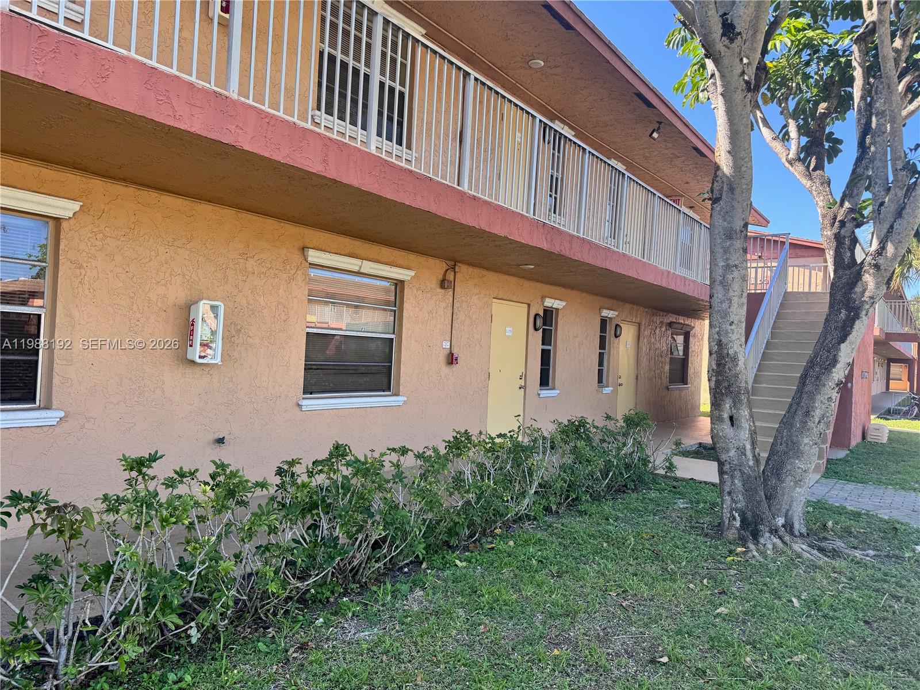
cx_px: 460
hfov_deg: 71.6
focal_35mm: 24
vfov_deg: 56.8
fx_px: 638
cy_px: 345
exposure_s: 1/464
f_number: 1.78
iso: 80
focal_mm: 6.76
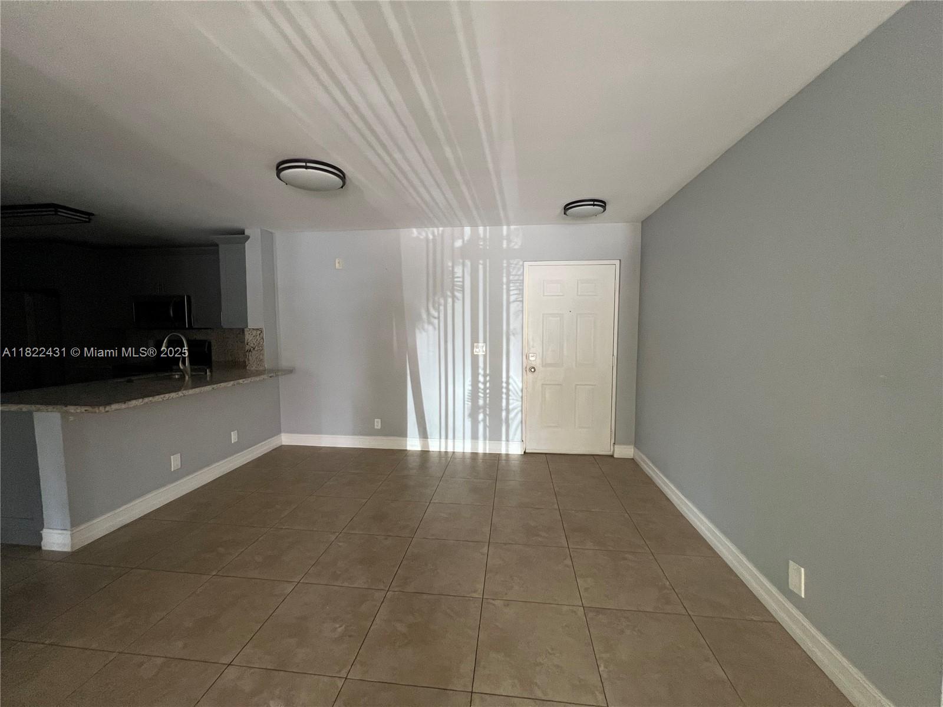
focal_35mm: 13
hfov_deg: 106.2
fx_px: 354
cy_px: 354
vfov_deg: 89.9
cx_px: 472
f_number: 1.8
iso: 400
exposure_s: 1/60
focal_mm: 1.57
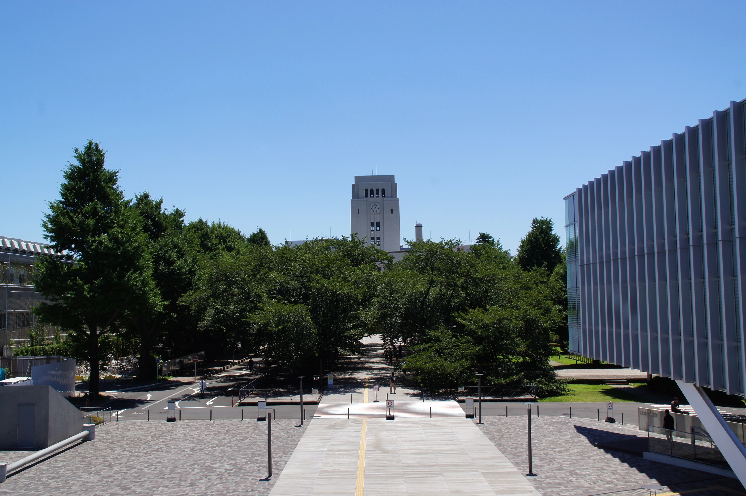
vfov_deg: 34.1
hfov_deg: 49.6
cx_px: 373
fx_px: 807
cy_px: 248
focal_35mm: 39
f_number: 13
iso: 100
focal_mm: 26
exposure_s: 1/125
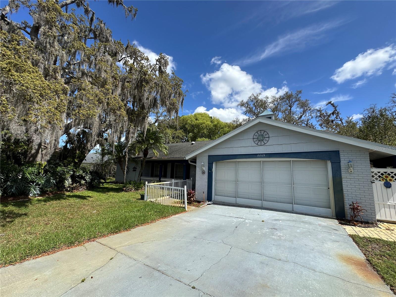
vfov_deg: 85.7
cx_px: 198
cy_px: 148
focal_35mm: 14
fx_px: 160
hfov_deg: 102.1
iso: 50
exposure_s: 1/1825
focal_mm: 2.22
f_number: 2.2
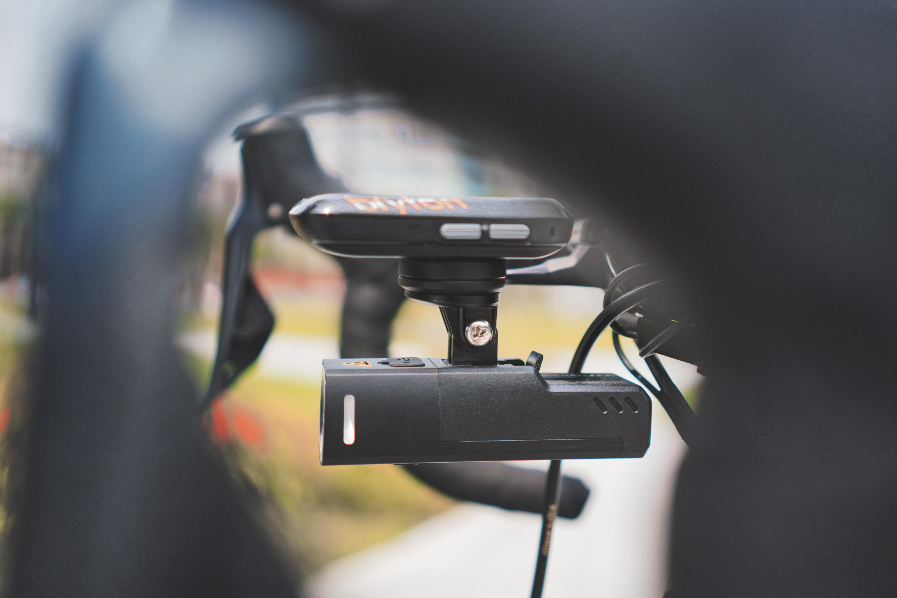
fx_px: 872
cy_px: 299
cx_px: 448
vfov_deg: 37.9
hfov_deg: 54.4
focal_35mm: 35
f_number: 2.8
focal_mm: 35
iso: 400
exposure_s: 1/4000
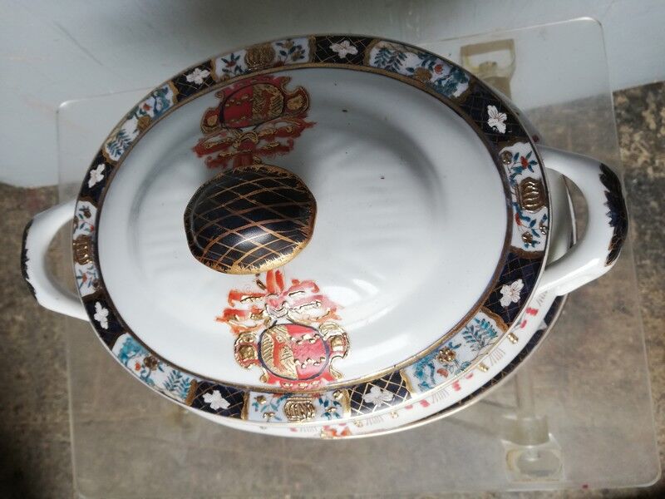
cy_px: 250
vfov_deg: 53.1
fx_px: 499
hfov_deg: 67.3
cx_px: 332
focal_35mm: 26
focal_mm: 3.81
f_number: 2.2
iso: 64
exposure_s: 1/120
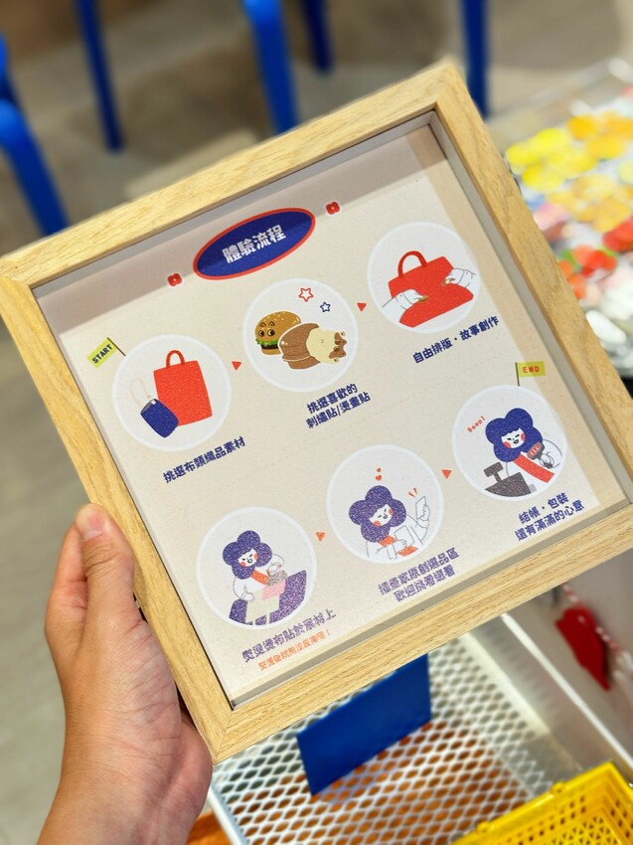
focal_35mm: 48
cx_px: 316
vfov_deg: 39.7
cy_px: 422
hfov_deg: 30.3
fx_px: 1171
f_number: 1.78
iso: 64
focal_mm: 6.86
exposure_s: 1/60
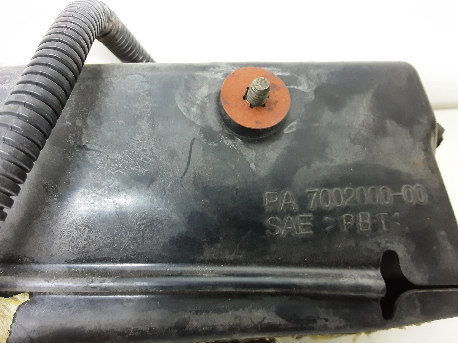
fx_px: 357
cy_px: 172
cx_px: 229
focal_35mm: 27
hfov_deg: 65.3
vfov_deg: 51.4
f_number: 1.9
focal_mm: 2.91
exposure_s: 1/25
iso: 250
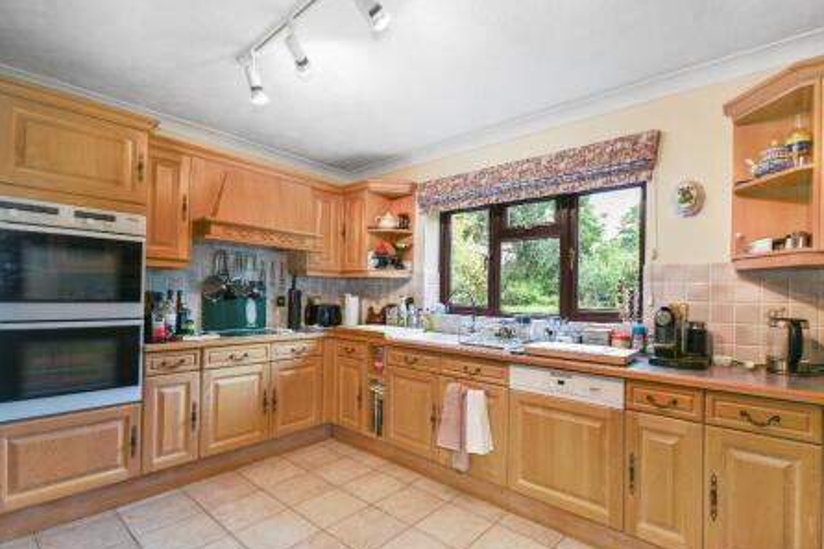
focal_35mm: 16
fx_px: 366
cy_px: 289
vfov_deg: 73.6
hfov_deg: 96.6
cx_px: 438
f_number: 4
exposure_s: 1/15
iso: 100
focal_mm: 10
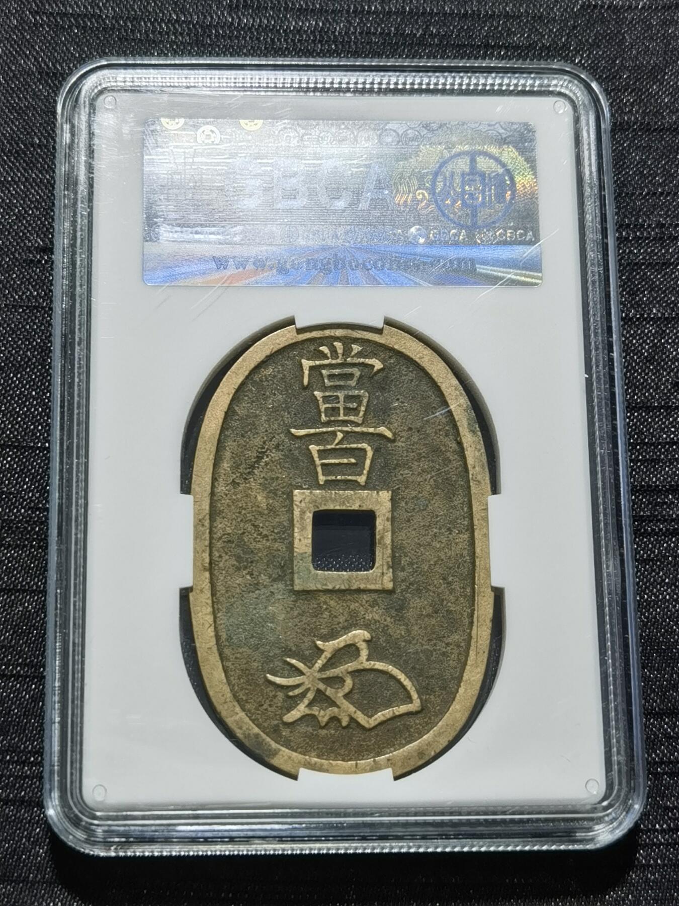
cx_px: 340
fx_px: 1805
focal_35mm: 69
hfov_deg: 21.3
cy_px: 453
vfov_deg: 28.2
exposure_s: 1/100
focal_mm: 6.67
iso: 64
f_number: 1.9
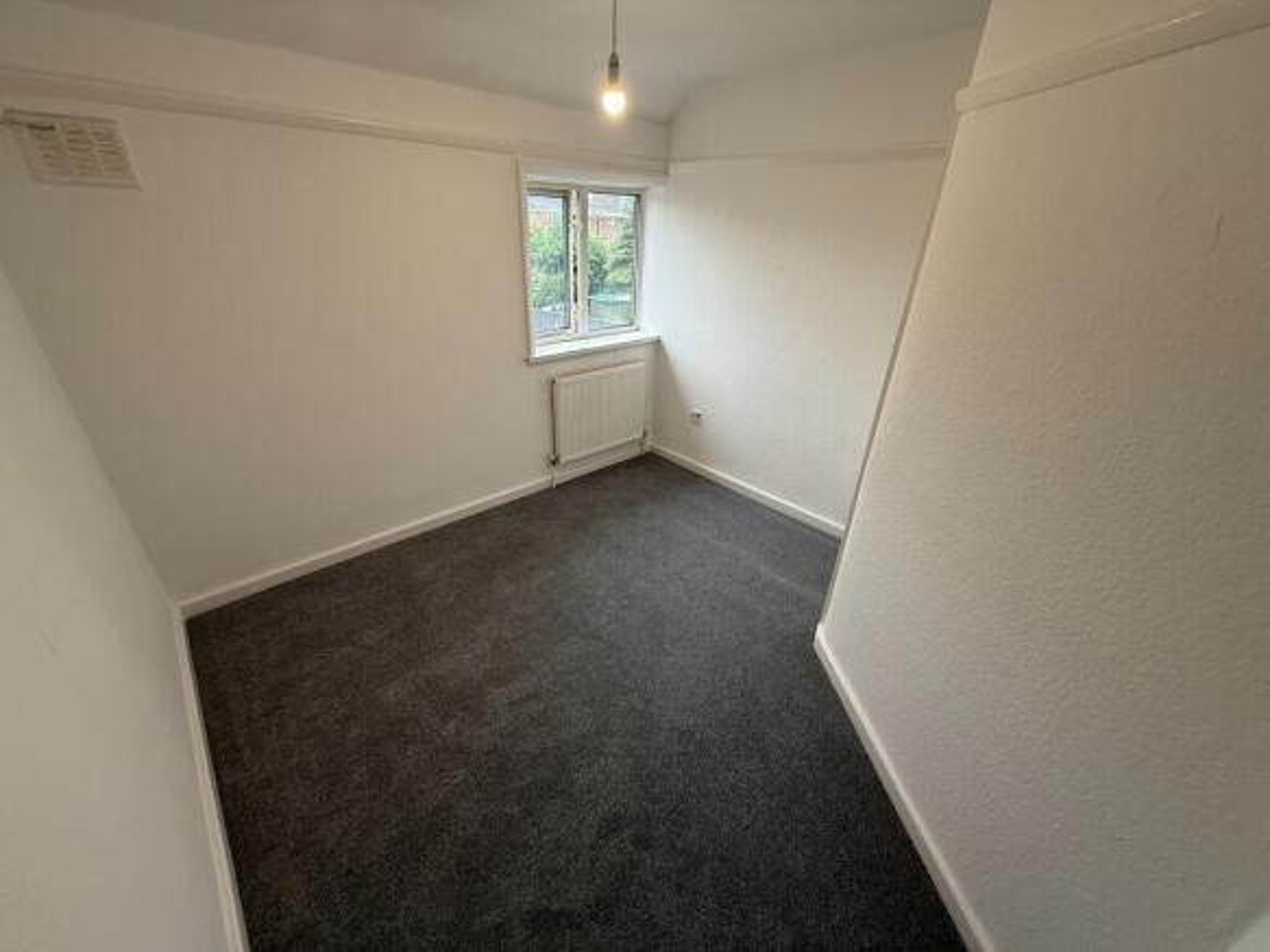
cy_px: 476
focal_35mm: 14
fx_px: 514
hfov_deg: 102.1
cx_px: 635
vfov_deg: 85.7
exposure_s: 1/100
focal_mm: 2.22
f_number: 2.2
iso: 160
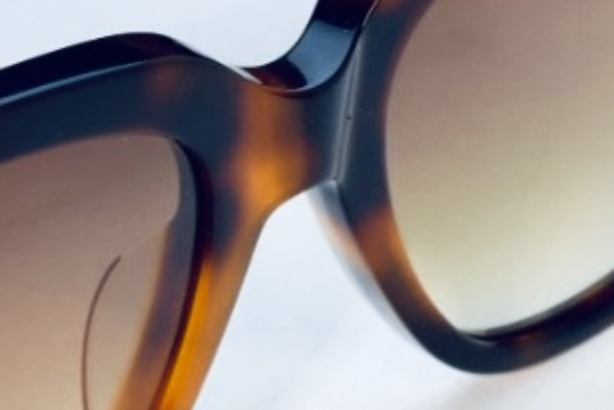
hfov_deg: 5.2
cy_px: -159
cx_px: -199
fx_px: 6726
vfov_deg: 3.5
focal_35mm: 394
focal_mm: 50
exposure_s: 1/80
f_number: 7.1
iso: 125
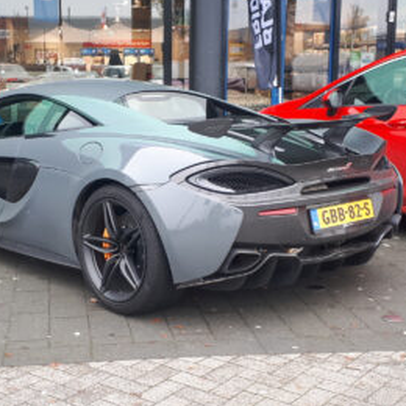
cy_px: 201
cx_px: 148
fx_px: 438
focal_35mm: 33
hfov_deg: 49.2
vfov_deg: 49.7
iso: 40
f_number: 1.9
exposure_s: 1/33
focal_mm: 3.6
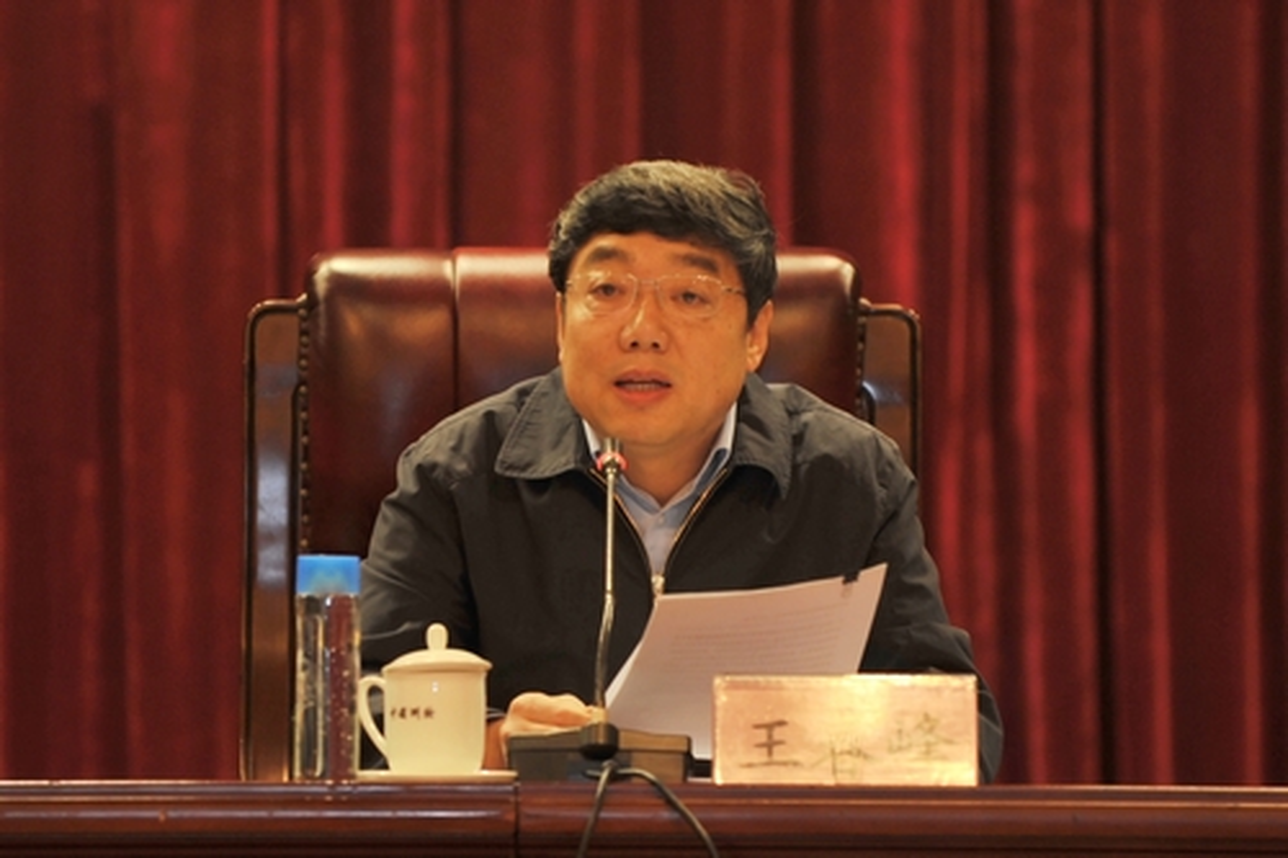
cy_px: 429
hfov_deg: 10.3
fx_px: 7153
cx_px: 644
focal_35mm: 200
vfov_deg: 6.9
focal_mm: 200
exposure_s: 1/60
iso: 400
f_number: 2.8
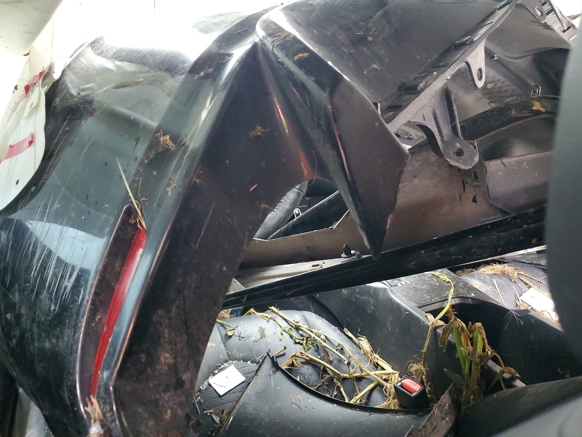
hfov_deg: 67.3
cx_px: 291
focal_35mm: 26
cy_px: 218
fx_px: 437
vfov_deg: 53.1
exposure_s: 1/60.2
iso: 243
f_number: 1.5
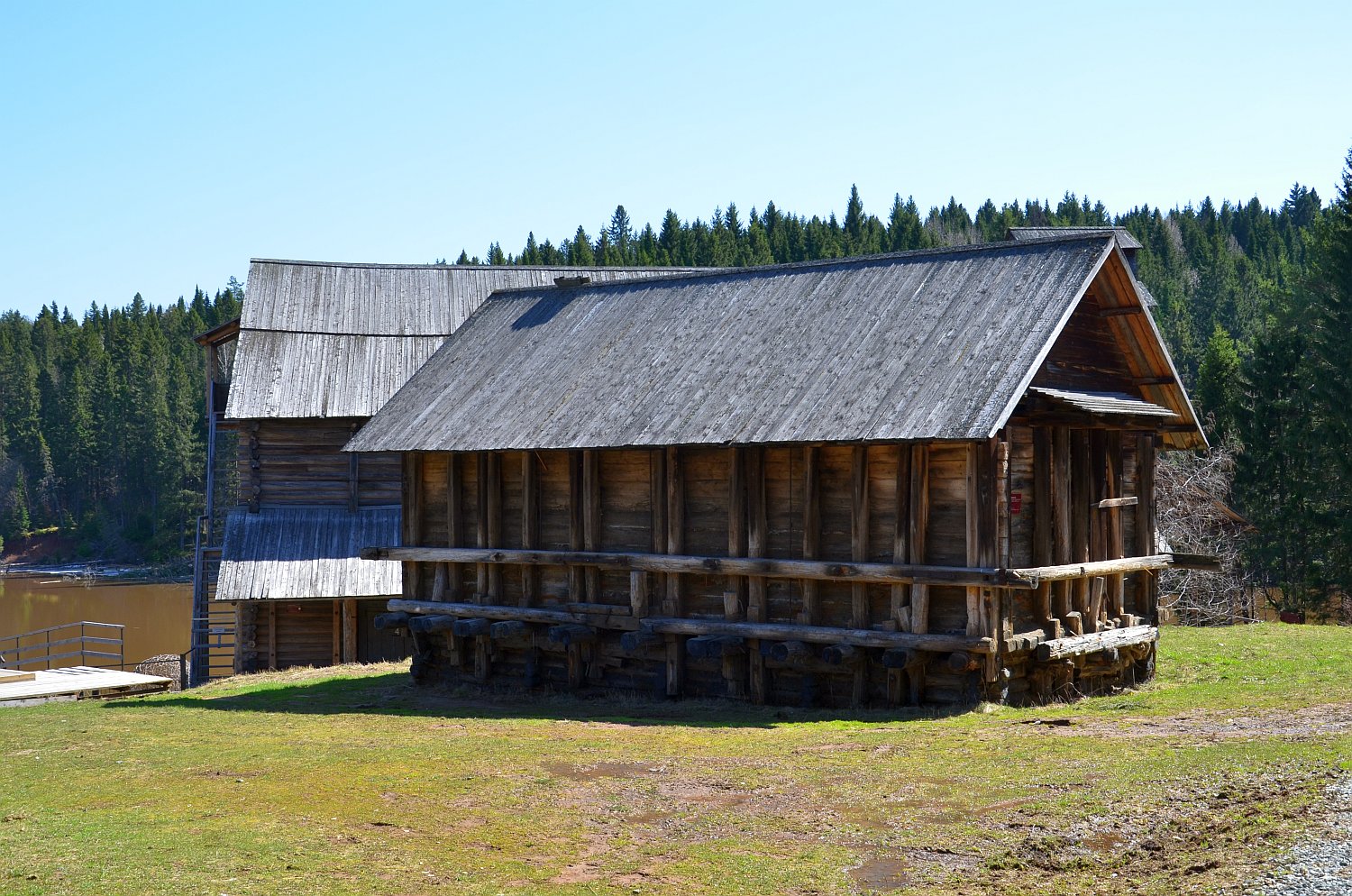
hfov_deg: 46.5
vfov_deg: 31.8
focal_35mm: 42
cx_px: 676
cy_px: 448
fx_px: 1574
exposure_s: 1/160
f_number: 9
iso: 200
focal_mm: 28
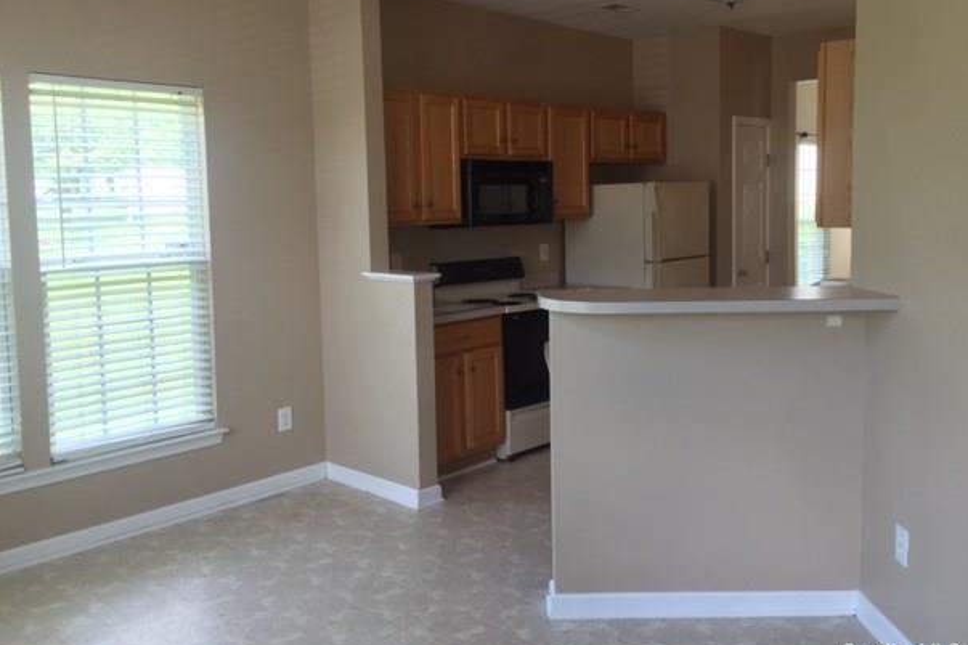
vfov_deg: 41.0
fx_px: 860
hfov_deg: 58.7
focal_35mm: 32
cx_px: 512
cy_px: 282
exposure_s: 1/40
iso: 32
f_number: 2.2
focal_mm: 4.15
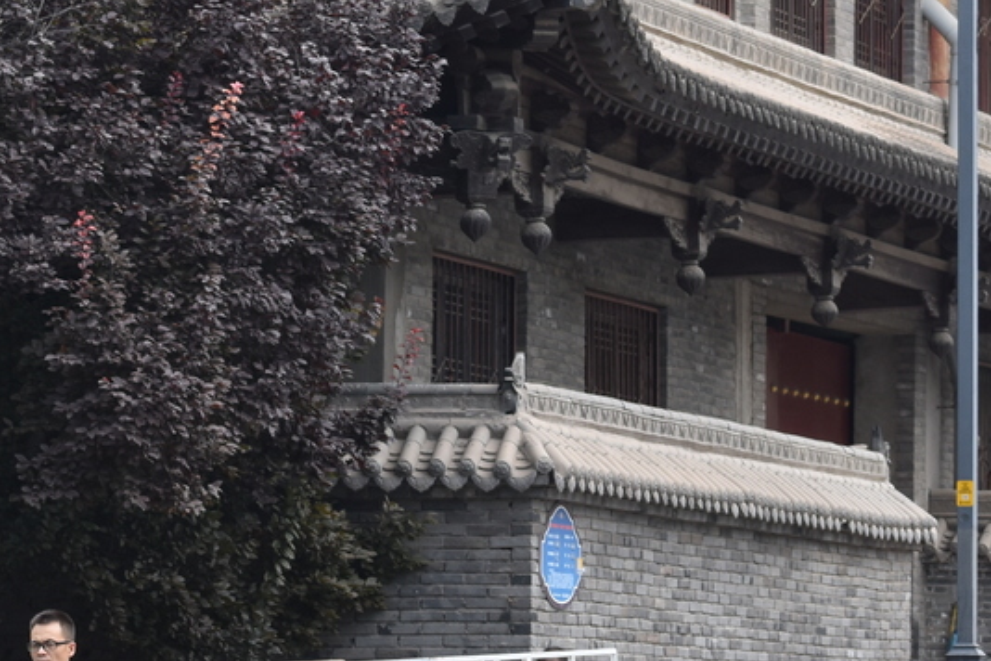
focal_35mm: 236
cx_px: 431
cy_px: 27
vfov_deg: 5.8
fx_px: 6496
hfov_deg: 8.7
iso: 180
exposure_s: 1/250
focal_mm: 70
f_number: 8
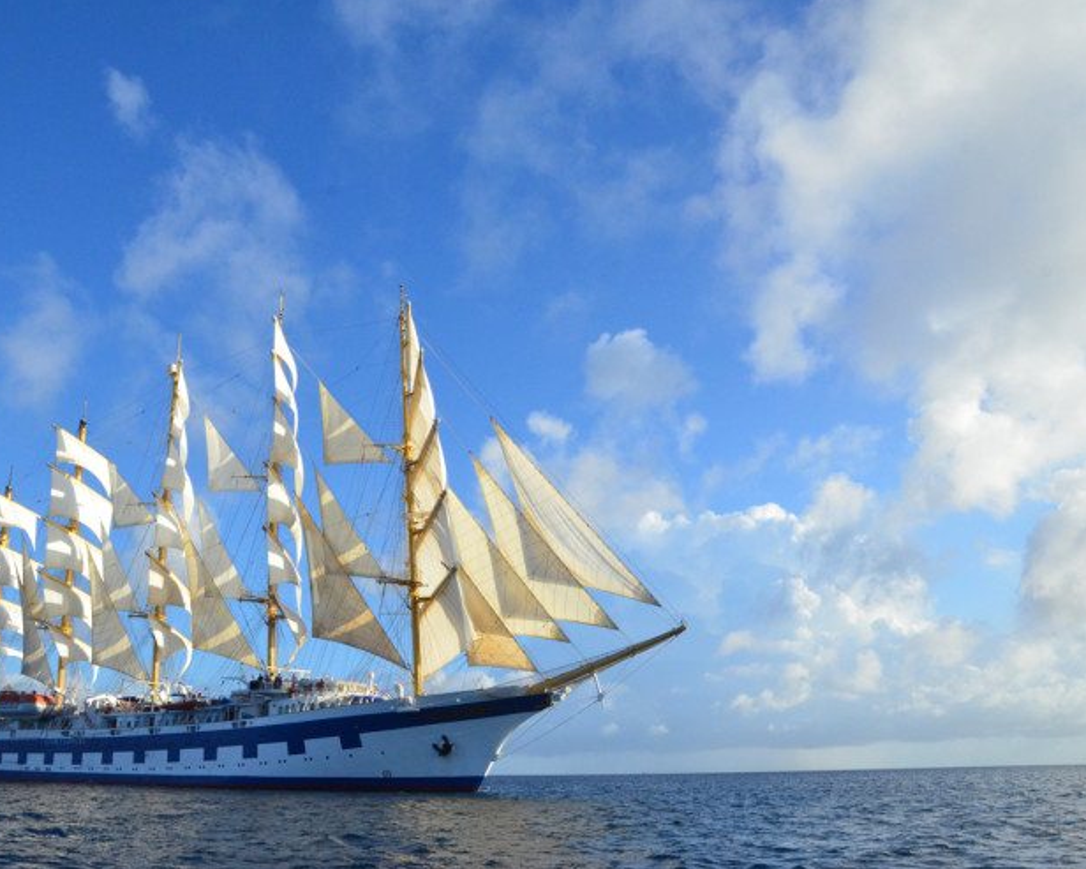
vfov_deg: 47.1
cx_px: 473
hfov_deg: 57.0
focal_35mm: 31
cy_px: 435
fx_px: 997
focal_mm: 18
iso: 2000
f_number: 14
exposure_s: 1/1600
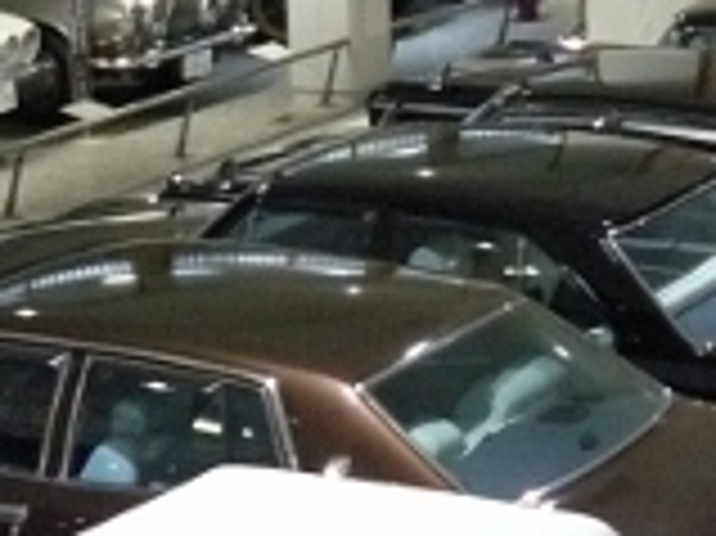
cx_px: 1004
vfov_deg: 10.1
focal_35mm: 145
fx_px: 2997
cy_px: 0
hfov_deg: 13.0
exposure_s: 1/10
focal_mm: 6
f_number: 2.8
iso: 400
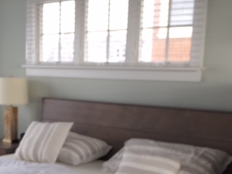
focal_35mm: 60
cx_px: 53
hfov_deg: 31.5
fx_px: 402
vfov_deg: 23.9
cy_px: 147
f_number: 2.2
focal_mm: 4.15
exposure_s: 1/40
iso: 32
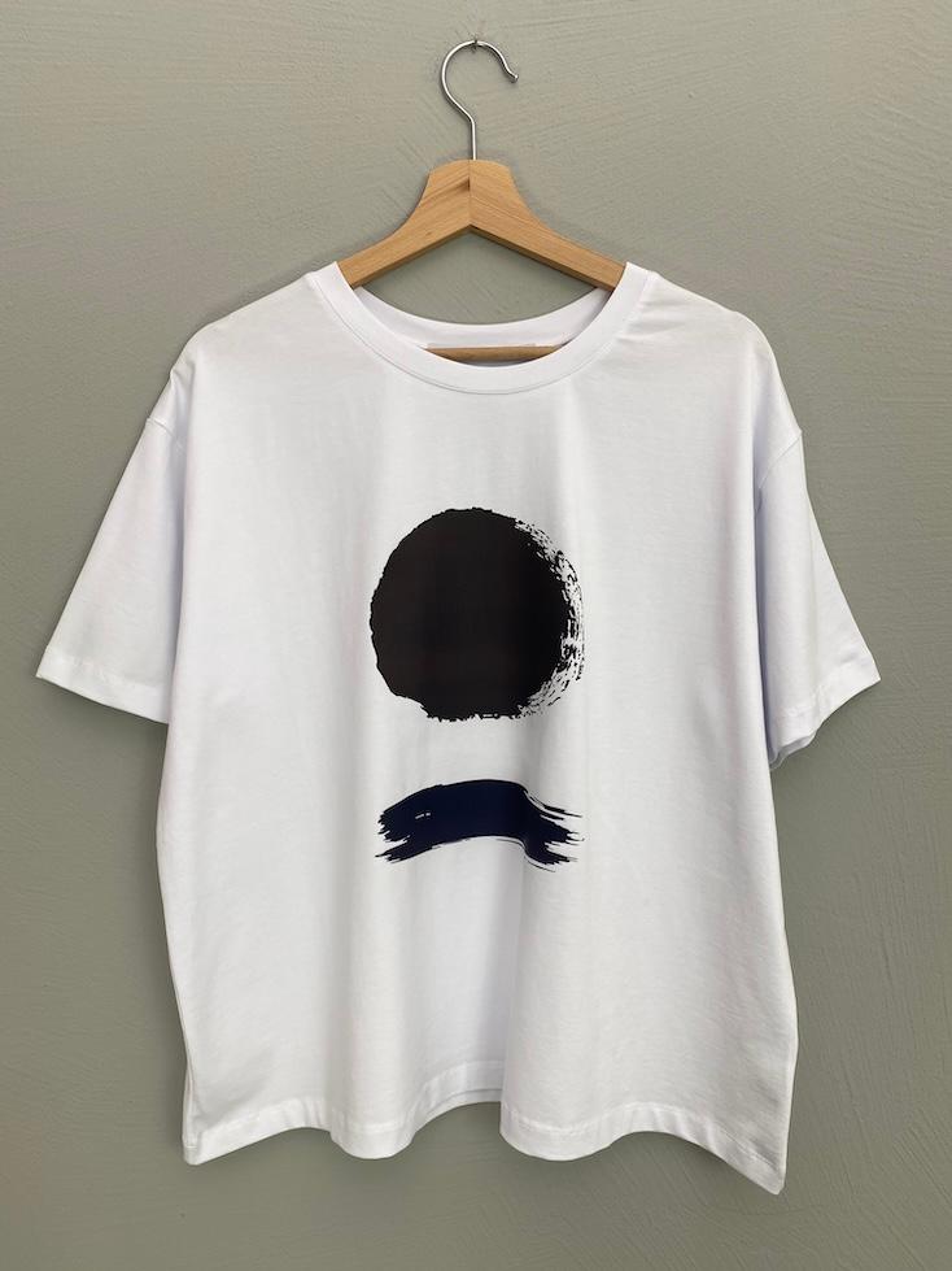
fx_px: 954
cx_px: 476
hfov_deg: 53.1
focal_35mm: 26
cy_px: 636
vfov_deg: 67.3
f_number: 1.8
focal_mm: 4.25
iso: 40
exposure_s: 1/100
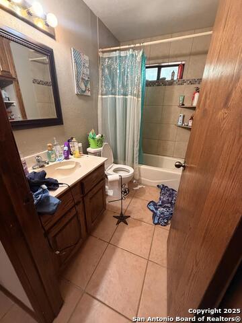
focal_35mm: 14
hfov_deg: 85.7
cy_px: 162
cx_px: 121
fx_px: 130
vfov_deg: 102.1
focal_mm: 2.22
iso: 500
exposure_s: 1/60
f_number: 2.2
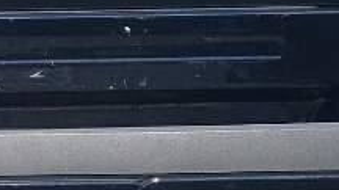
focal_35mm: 210
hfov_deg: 10.0
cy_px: 479
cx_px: -133
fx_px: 1886
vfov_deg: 5.5
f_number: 1.5
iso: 50
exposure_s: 1/2500
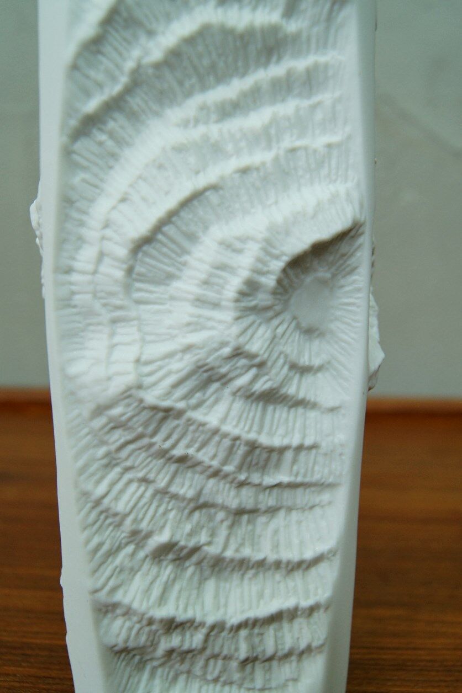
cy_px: 346
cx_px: 231
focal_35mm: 36
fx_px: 694
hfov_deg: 36.8
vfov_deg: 53.2
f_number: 6.3
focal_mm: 24
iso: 400
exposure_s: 1/15
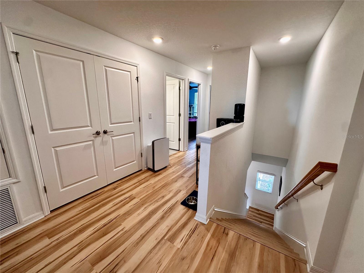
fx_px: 147
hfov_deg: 102.1
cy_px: 136
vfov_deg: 85.7
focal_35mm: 14
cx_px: 182
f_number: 2.2
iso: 160
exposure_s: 1/120
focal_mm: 2.22
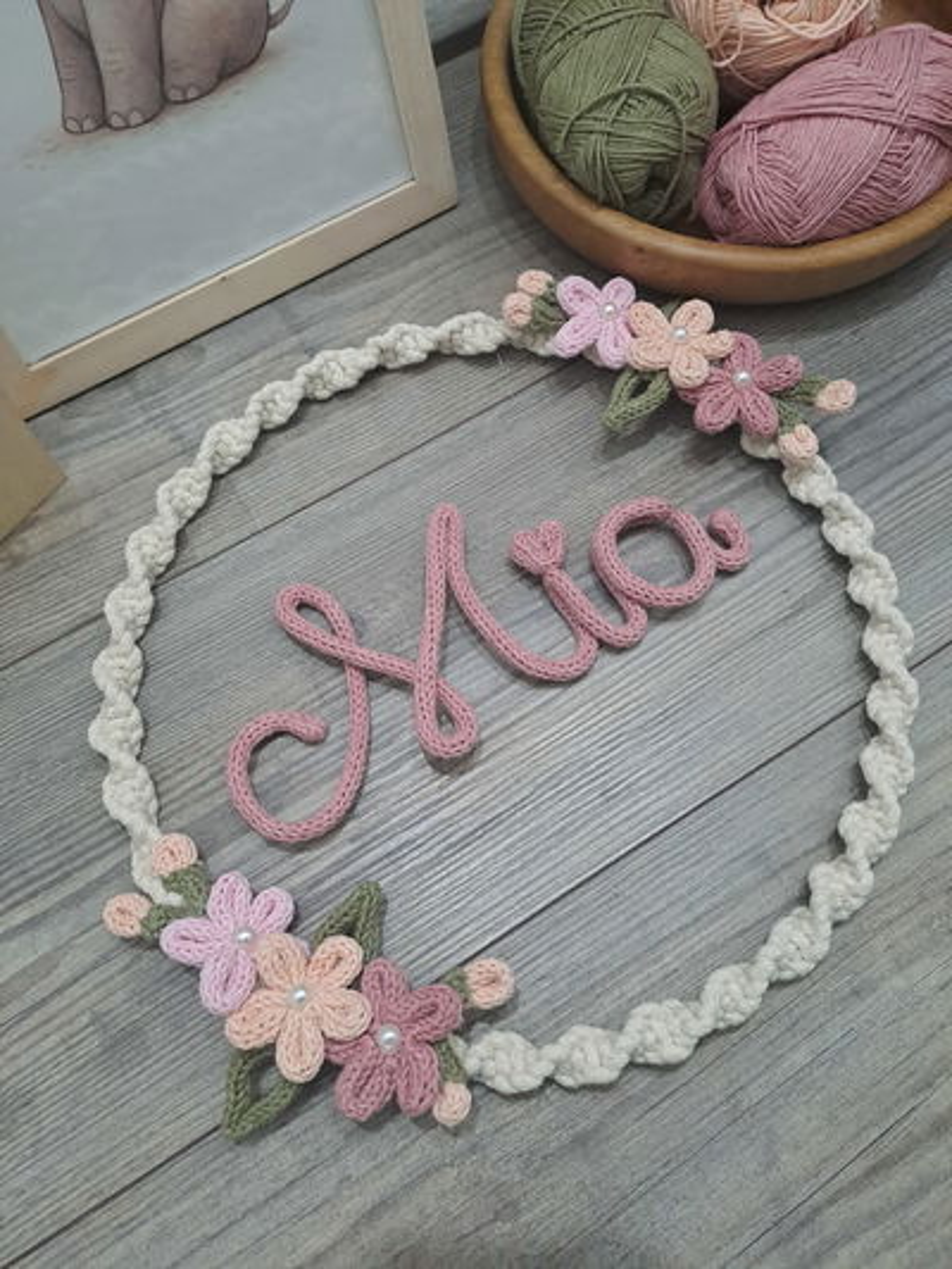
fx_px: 916
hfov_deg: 54.9
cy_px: 634
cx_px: 476
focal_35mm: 25
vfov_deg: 69.4
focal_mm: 4.65
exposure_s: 1/50
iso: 320
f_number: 1.8
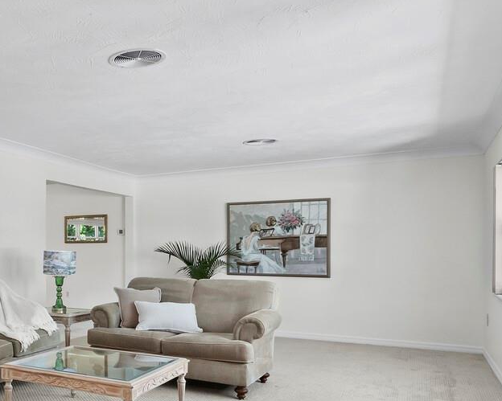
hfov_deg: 44.3
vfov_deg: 41.8
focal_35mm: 35
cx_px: 5
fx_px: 520
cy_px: 256
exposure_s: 1/2
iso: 320
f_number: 13
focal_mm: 7
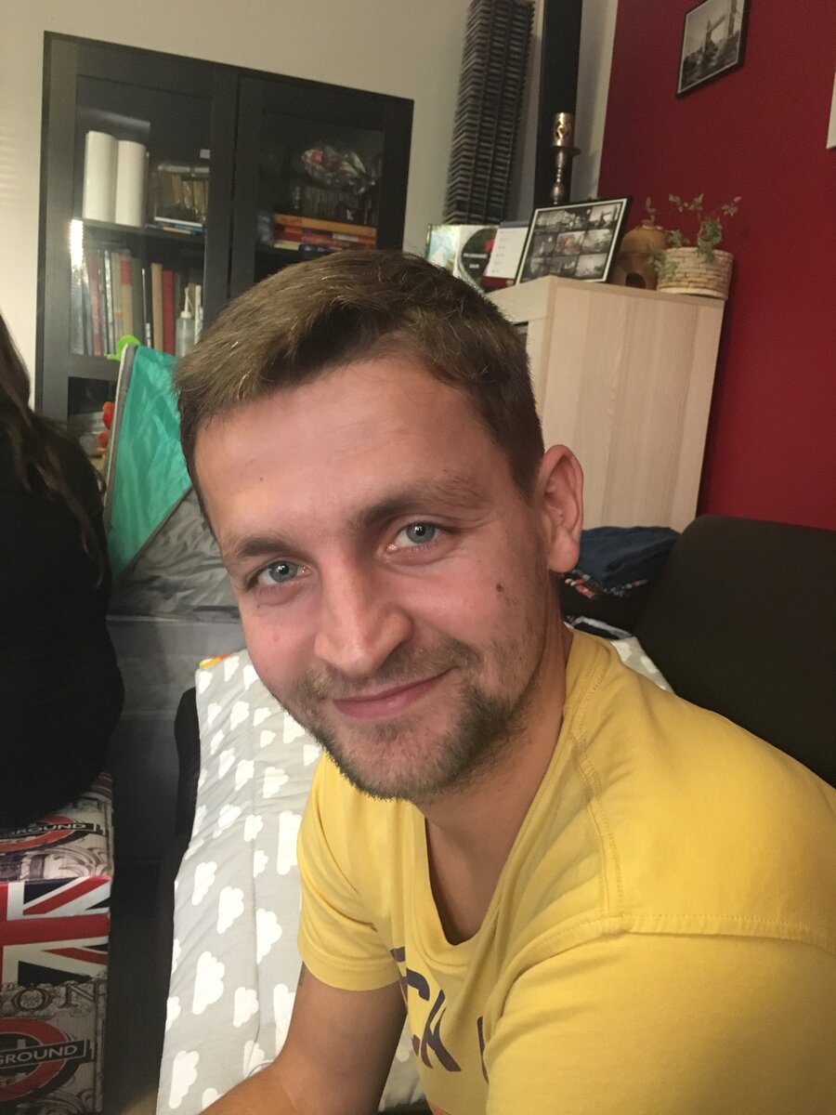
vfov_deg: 61.7
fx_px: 934
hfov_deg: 48.2
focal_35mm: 29
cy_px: 558
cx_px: 418
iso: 250
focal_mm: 4.15
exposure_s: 1/17
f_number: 2.2
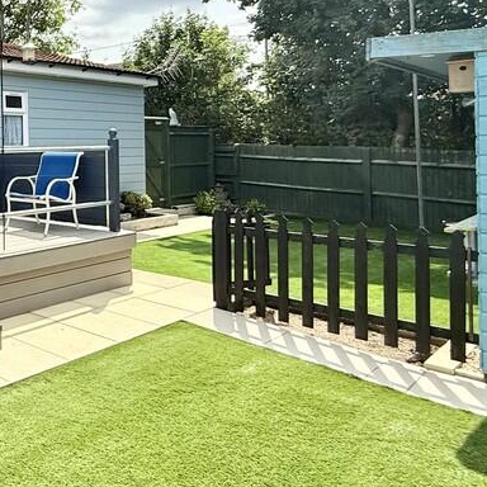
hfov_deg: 36.9
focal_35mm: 33
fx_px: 525
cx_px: -109
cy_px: 146
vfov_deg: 48.5
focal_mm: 2.22
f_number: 2.2
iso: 64
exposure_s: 1/1848
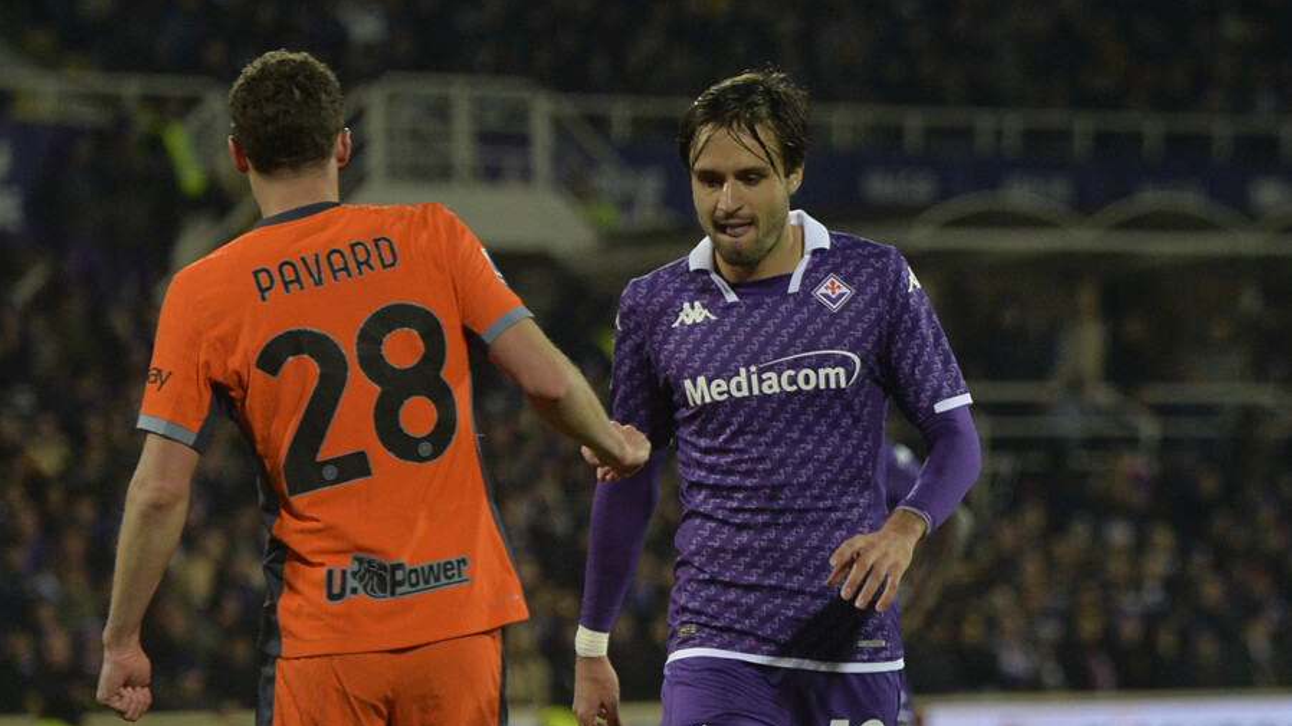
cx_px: 646
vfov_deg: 4.1
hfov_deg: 7.3
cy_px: 404
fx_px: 10071
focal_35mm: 294
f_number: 5.6
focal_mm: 280
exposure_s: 1/1000
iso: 2500
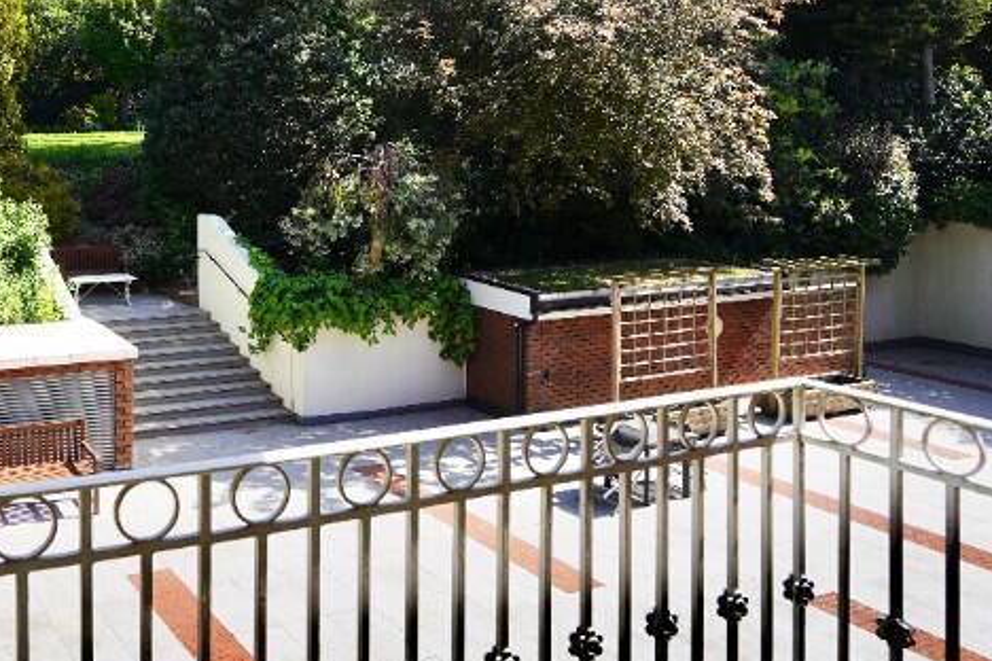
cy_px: 110
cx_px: 148
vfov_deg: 36.3
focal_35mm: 35
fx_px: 964
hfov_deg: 49.9
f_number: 5
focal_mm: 16
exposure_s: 1/320
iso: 100
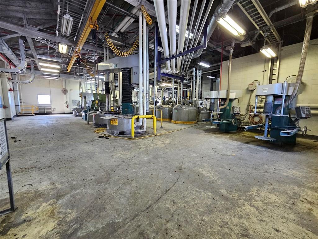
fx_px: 119
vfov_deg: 89.9
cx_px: 159
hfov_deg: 106.2
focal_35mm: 13
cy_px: 120
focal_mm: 2.2
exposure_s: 1/30
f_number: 2.2
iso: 500
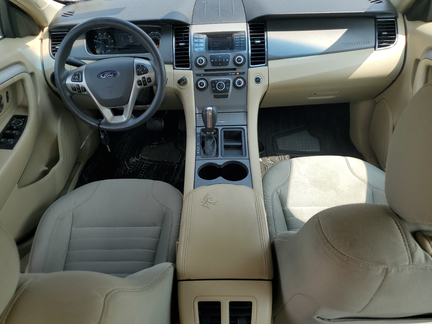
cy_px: 162
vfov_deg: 53.1
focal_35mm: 26
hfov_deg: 67.3
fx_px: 324
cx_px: 216
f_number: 1.5
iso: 50
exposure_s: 1/769
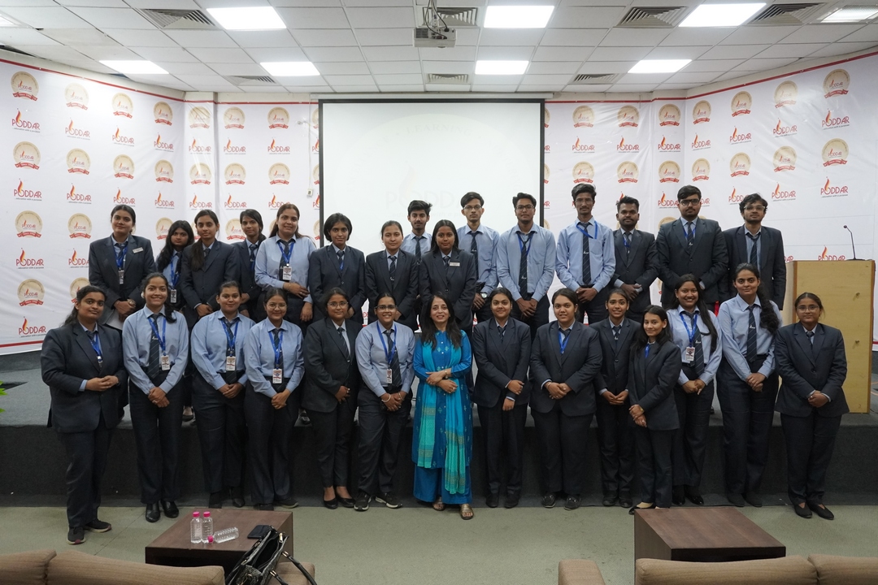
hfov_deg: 61.9
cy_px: 292
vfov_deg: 43.6
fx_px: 732
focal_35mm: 30
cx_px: 439
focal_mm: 20
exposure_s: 1/160
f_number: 4
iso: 2500
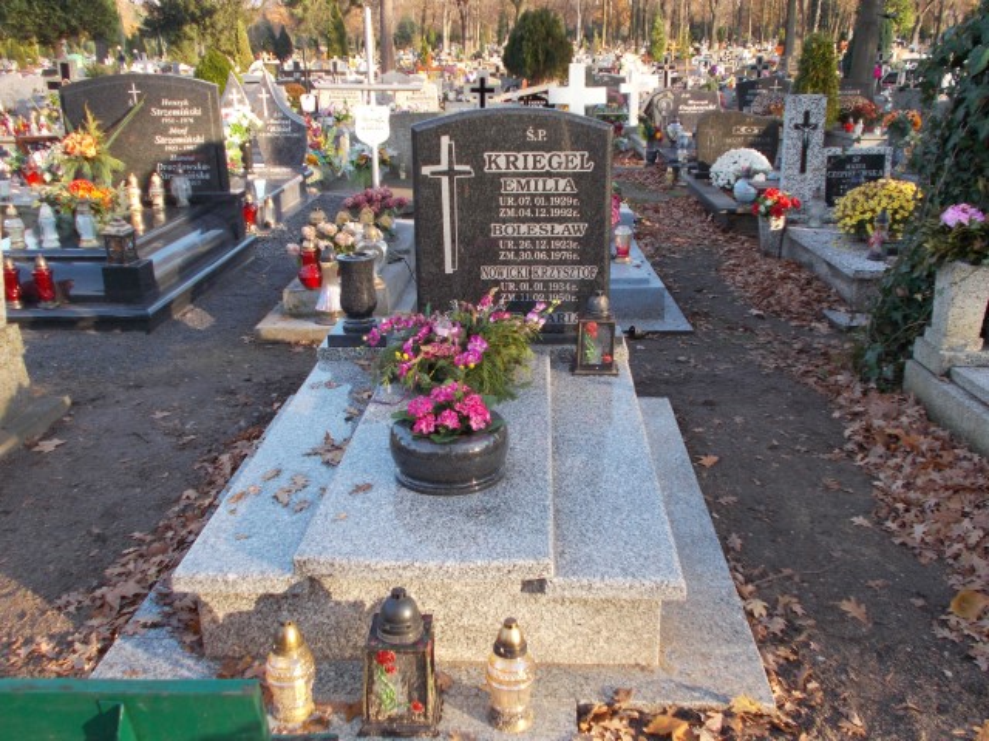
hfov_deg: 54.0
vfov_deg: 41.8
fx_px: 971
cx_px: 494
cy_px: 370
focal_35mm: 34
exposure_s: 1/100
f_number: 3.6
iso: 80
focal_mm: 6
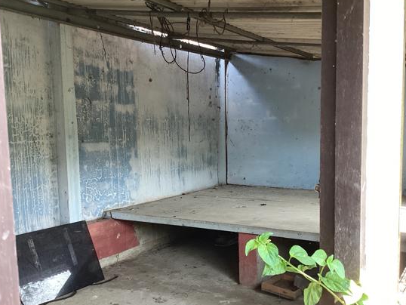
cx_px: 214
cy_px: 177
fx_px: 446
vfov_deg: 37.7
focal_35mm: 38
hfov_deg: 48.9
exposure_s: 1/120
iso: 80
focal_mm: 3.3
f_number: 2.4
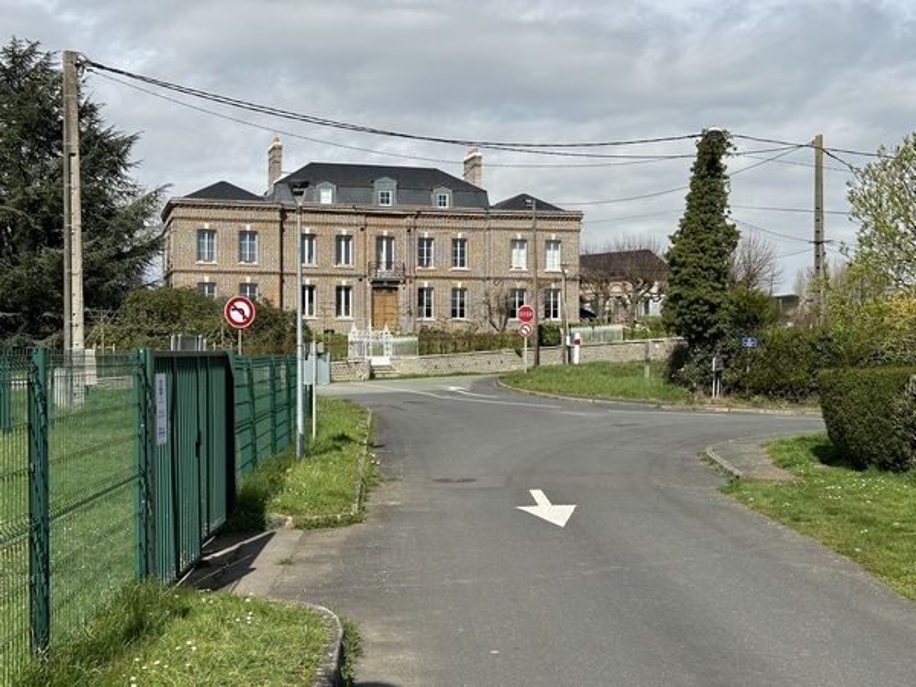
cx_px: 458
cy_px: 344
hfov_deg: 39.7
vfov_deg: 30.3
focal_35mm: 48
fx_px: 1270
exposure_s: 1/5882
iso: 64
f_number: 1.78
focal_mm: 6.86
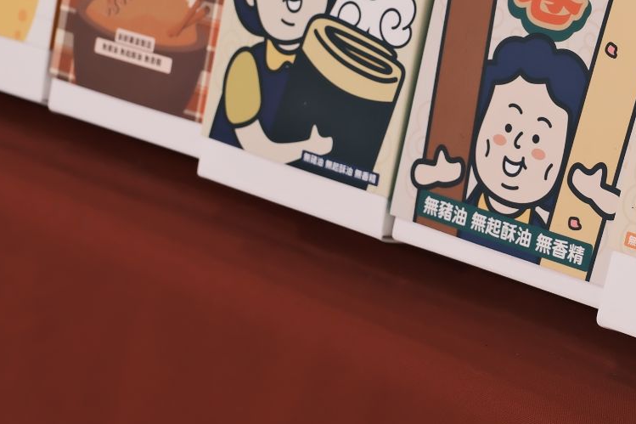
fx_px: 2172
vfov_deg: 11.0
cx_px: 508
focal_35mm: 123
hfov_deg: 16.5
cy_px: -33
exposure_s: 1/4
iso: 160
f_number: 5
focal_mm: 30
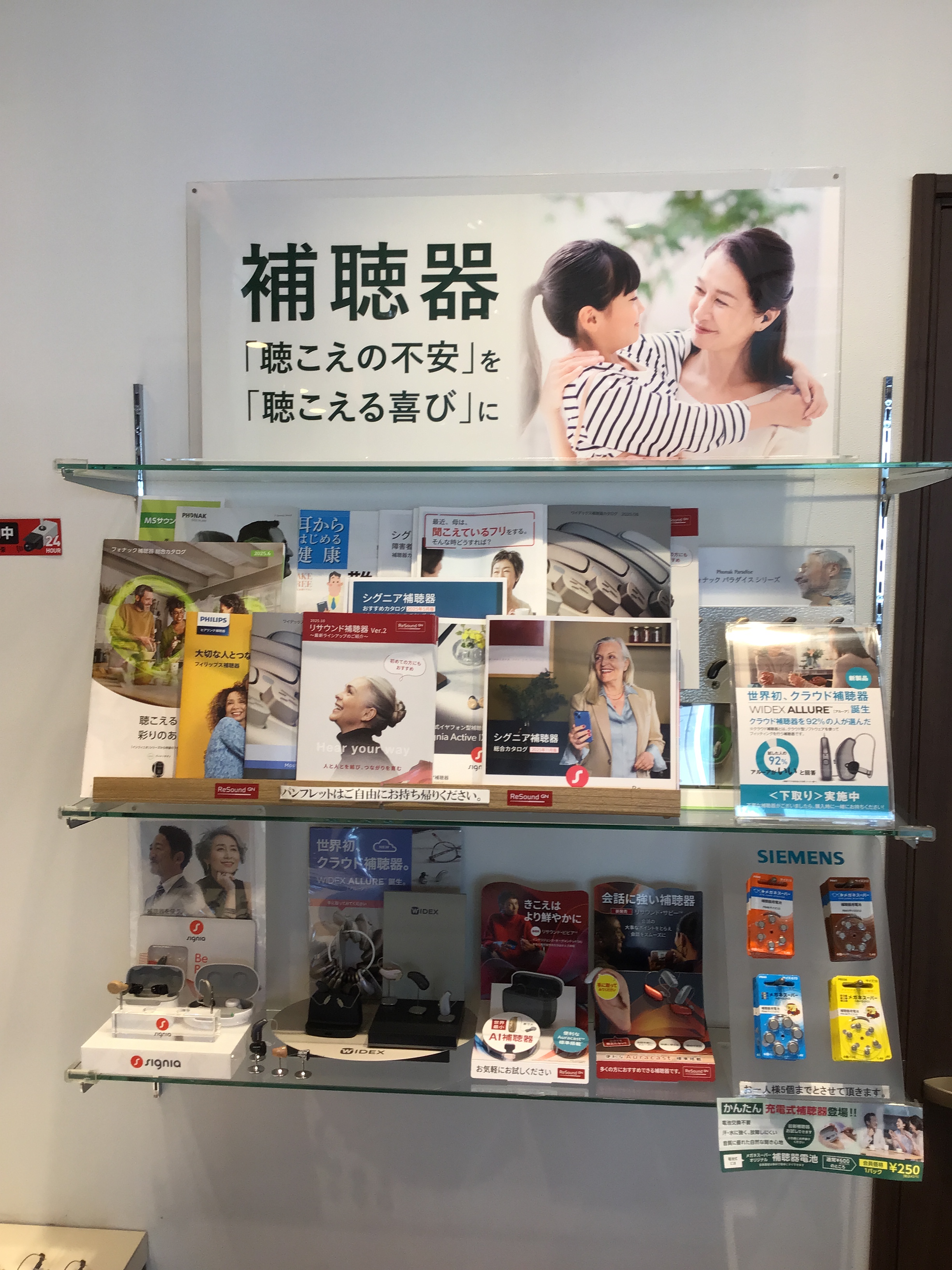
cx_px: 476
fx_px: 1137
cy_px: 635
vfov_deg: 58.4
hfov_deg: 45.4
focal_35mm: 31
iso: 32
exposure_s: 1/60
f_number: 2.4
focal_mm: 3.3
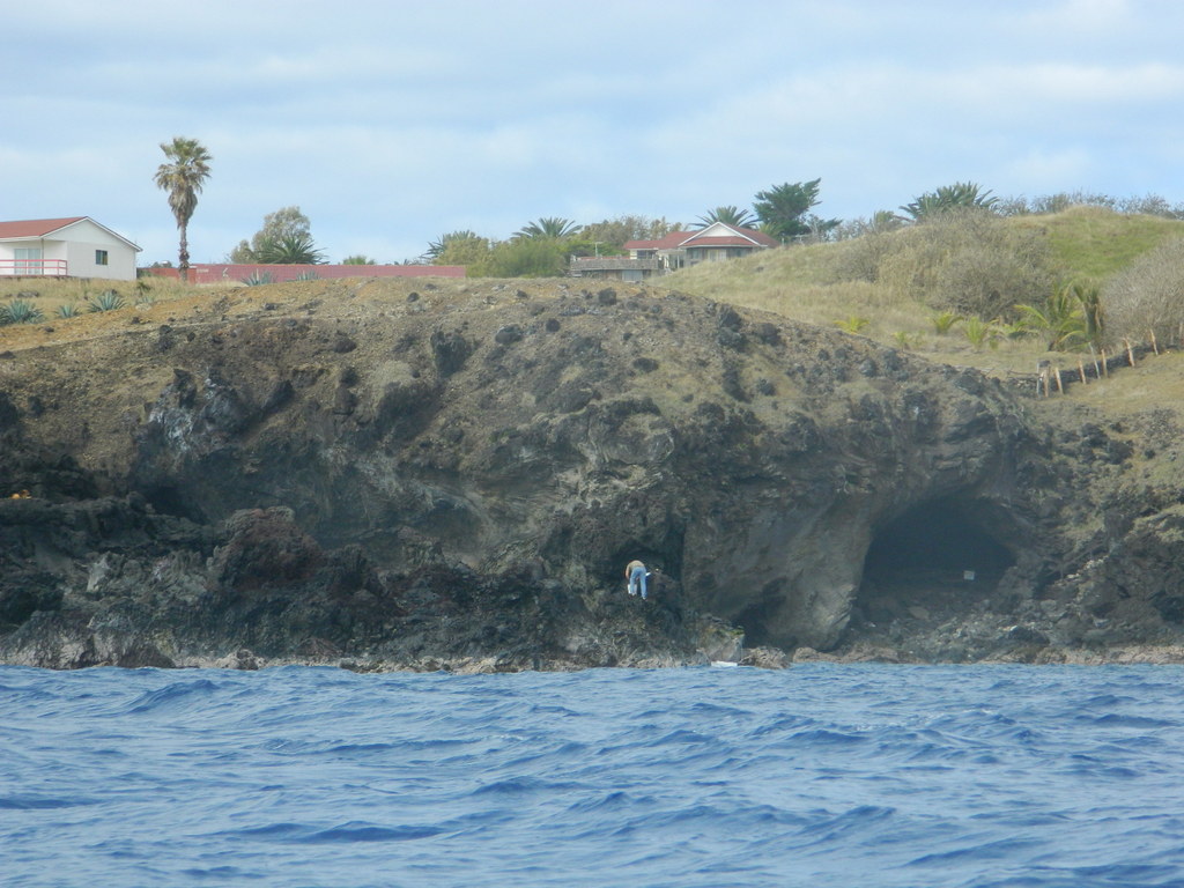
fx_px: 6054
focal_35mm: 177
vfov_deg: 8.4
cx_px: 592
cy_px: 444
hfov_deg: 11.2
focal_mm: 31.8
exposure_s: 1/500
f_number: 5.1
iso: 125
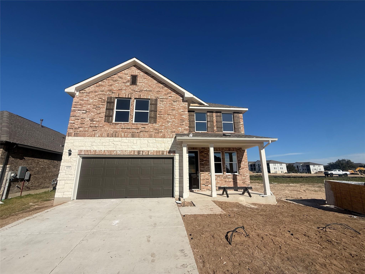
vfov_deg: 85.7
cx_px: 182
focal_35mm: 14
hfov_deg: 102.1
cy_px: 137
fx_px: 148
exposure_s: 1/4762
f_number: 2.2
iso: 50
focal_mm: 2.22
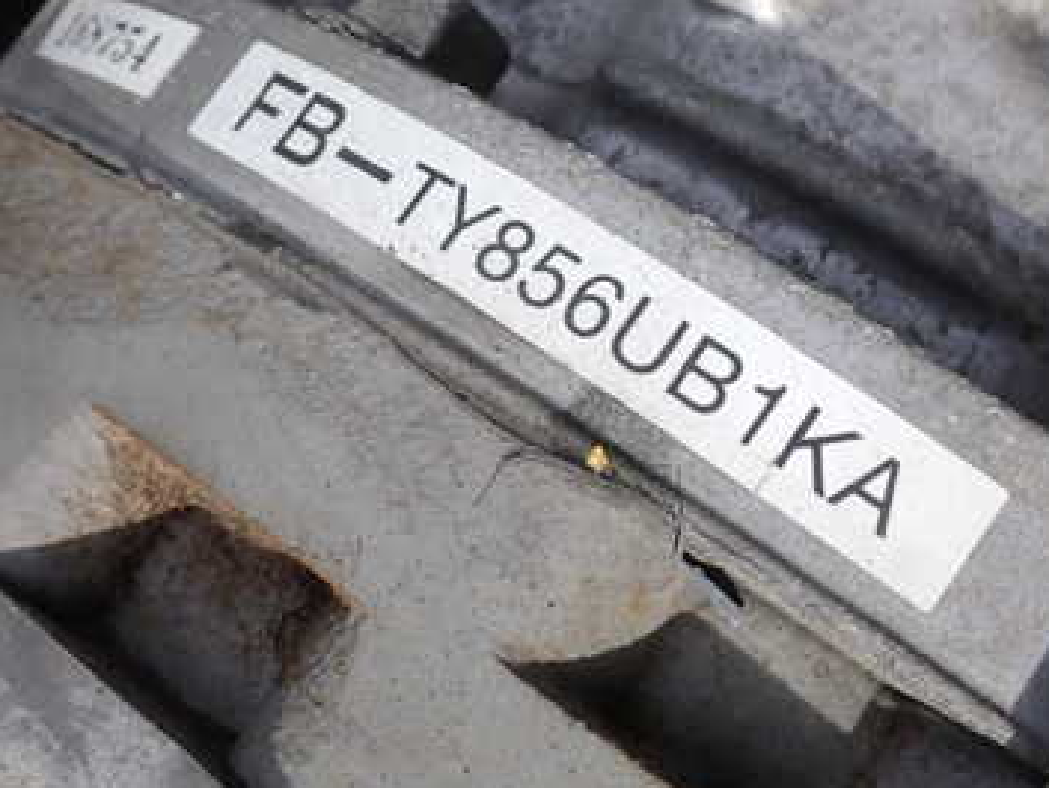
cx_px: 556
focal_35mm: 51
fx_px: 1546
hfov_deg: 37.5
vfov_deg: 28.6
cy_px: 395
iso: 100
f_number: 3.2
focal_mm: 5.4
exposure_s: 1/1000
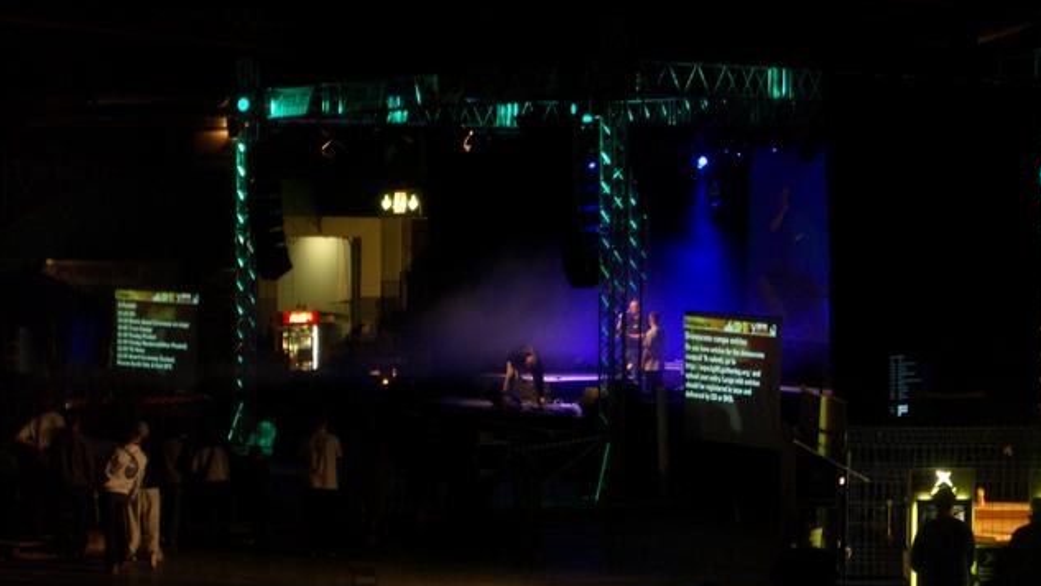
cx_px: 520
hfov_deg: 22.0
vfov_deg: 12.5
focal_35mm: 97
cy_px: 258
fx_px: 2677
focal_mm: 14.6
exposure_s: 1/8
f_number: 4.4
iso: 100
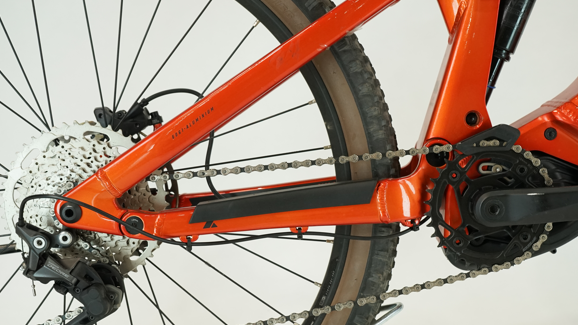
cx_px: 339
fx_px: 828
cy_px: 221
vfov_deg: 22.1
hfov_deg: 38.4
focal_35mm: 54
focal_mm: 42
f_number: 6.3
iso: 1600
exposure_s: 1/200
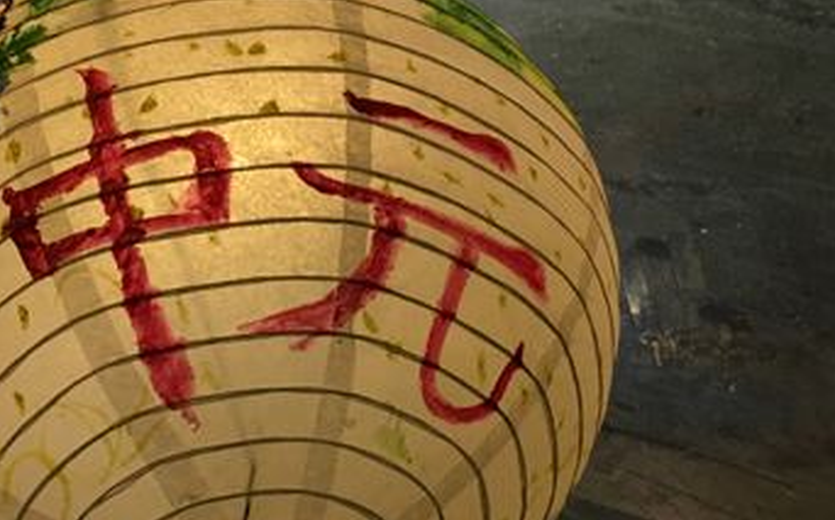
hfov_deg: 28.0
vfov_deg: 18.0
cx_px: 171
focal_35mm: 72
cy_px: 239
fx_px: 1637
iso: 40
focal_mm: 4.15
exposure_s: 1/15
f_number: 2.2
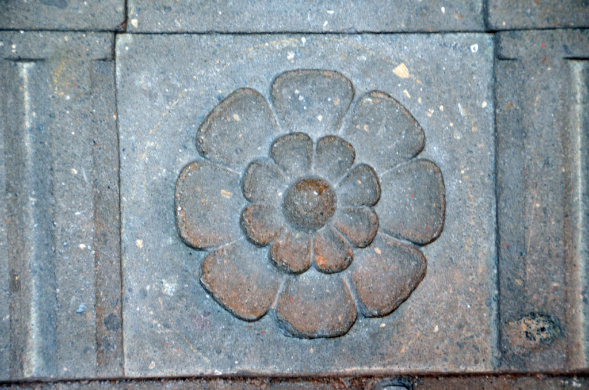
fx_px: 2204
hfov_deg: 15.2
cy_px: 195
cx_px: 294
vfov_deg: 10.1
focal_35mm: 135
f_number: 5.3
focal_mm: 90
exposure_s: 1/60
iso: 1400
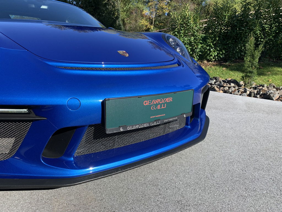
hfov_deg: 67.3
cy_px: 106
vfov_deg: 53.1
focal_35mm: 26
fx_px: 212
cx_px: 141
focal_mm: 4.25
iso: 25
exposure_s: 1/962
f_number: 1.8
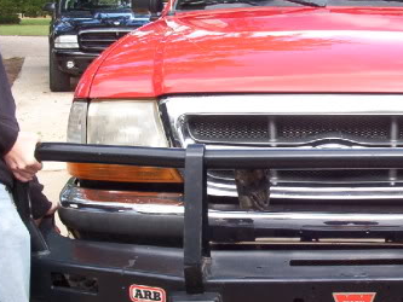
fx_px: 873
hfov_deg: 25.3
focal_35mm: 75
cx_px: 351
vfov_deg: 19.6
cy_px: 170
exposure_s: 1/167
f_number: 4.5
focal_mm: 6
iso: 100
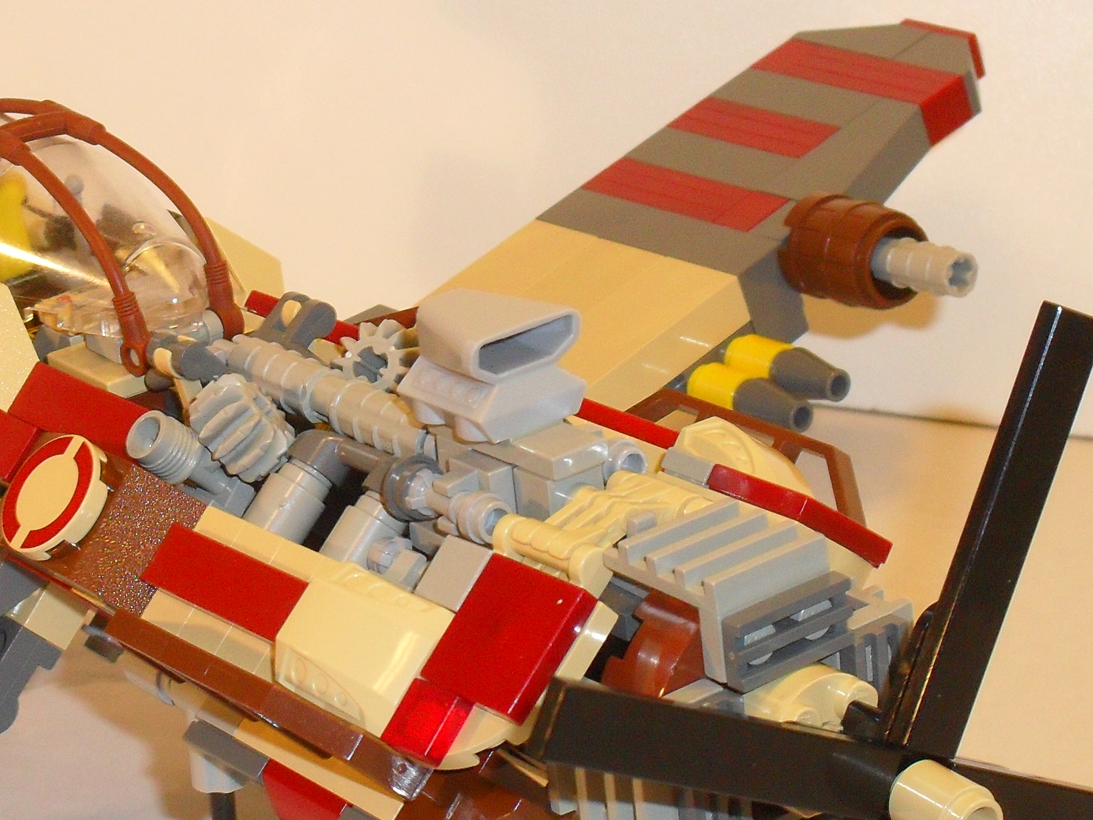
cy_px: 525
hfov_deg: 17.6
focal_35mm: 112
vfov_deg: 13.2
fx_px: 3536
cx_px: 450
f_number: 4.3
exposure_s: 1/60
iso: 200
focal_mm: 10.1
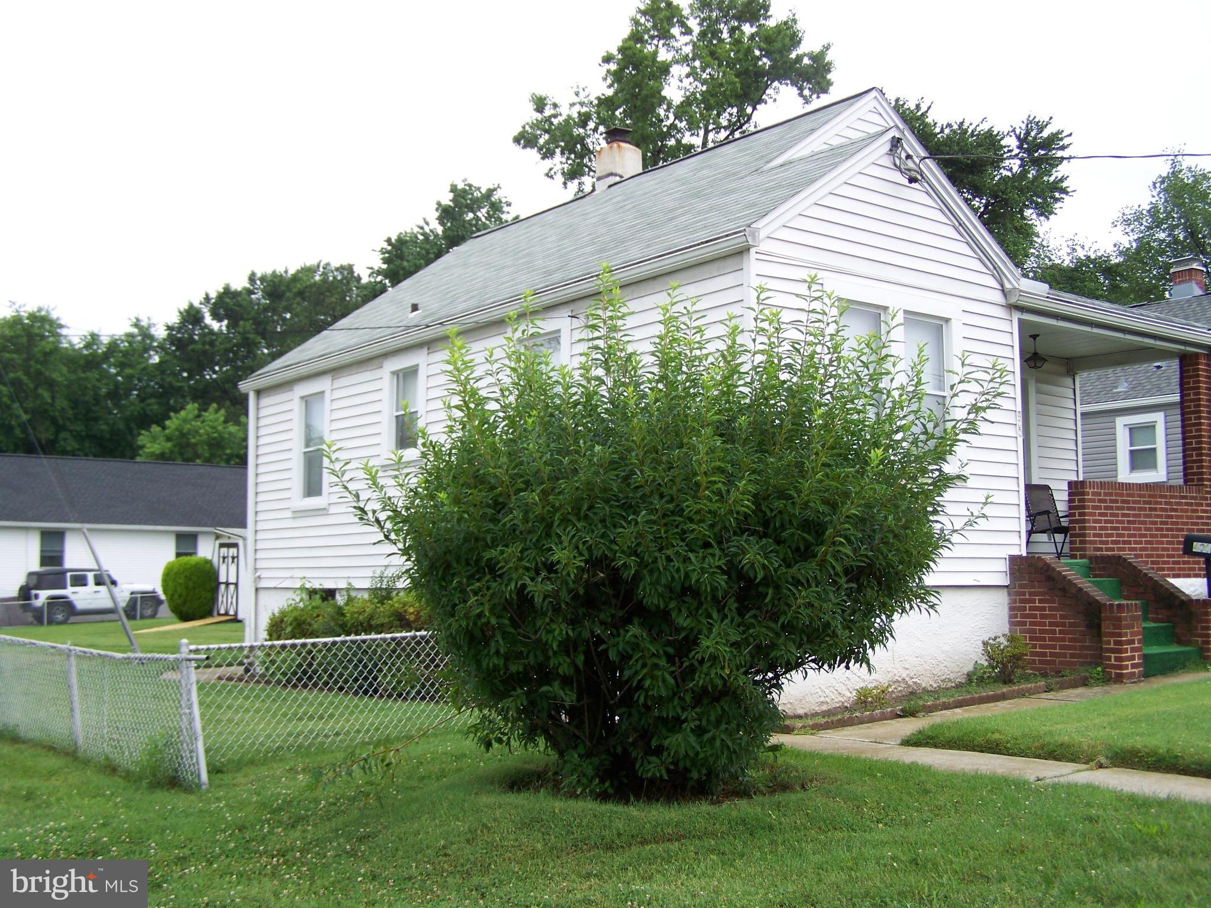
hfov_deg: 49.0
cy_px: 454
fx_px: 1329
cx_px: 606
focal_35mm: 38
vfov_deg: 37.7
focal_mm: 6.3
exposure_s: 1/250
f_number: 2.8
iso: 64
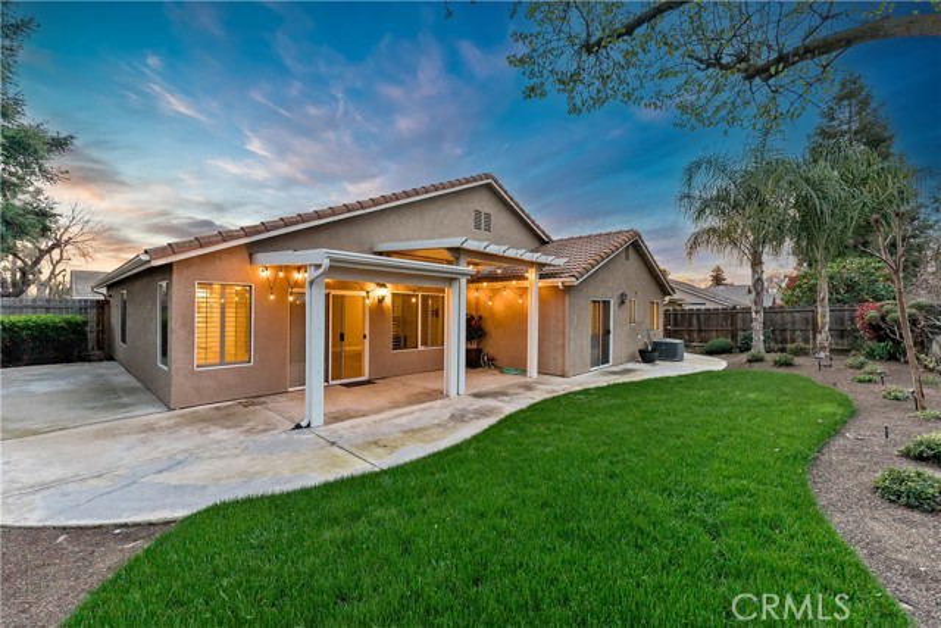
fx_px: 366
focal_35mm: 14
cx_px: 470
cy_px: 314
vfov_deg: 81.2
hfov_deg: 104.2
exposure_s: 1/60
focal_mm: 14
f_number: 4
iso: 500
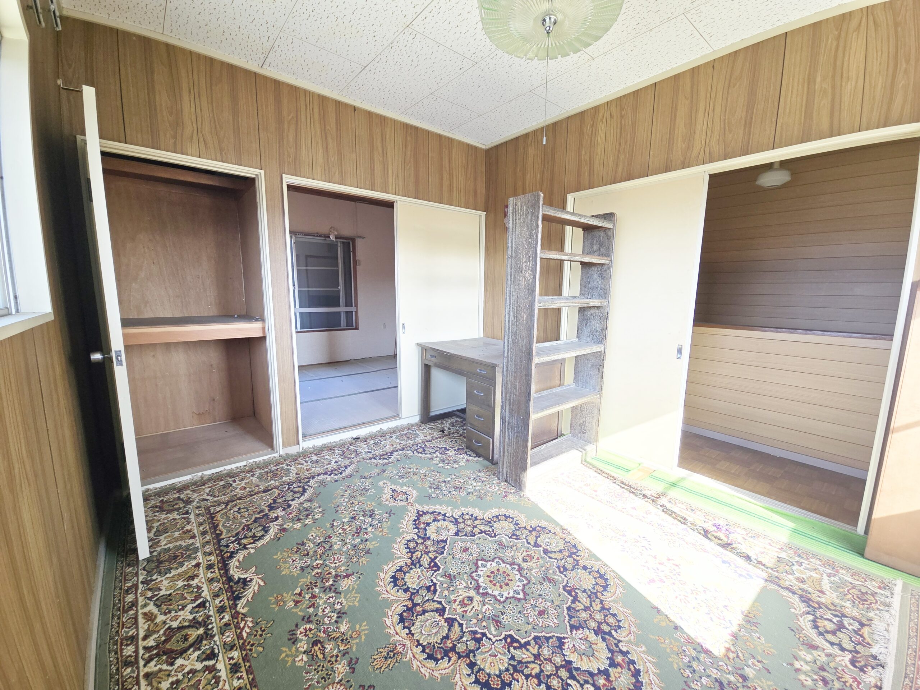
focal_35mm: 13
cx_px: 460
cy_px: 345
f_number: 2.2
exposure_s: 1/100
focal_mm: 2.2
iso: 50
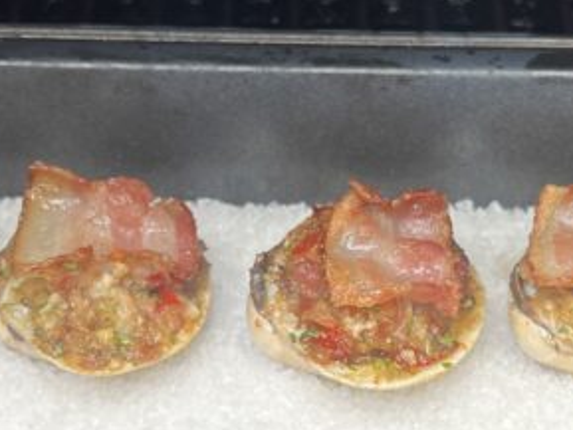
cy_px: 406
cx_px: 381
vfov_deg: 15.8
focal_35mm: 92
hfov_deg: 21.2
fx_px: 1524
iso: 50
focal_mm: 5.7
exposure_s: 1/424
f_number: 1.5
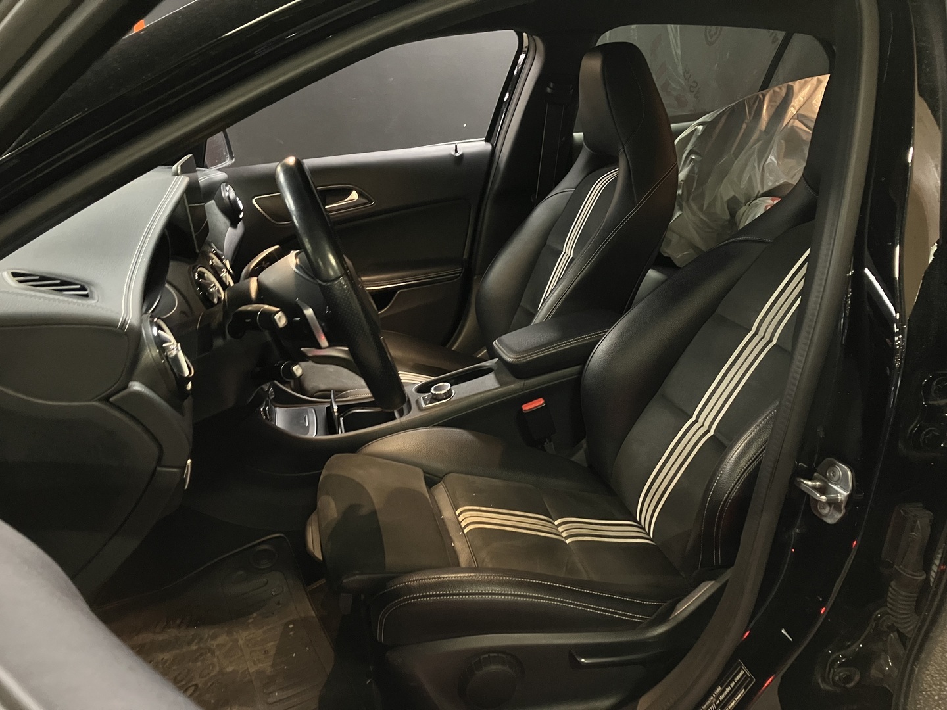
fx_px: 766
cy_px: 355
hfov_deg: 63.4
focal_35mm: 28
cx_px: 474
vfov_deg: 49.7
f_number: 1.8
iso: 500
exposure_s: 1/25
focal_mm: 3.99
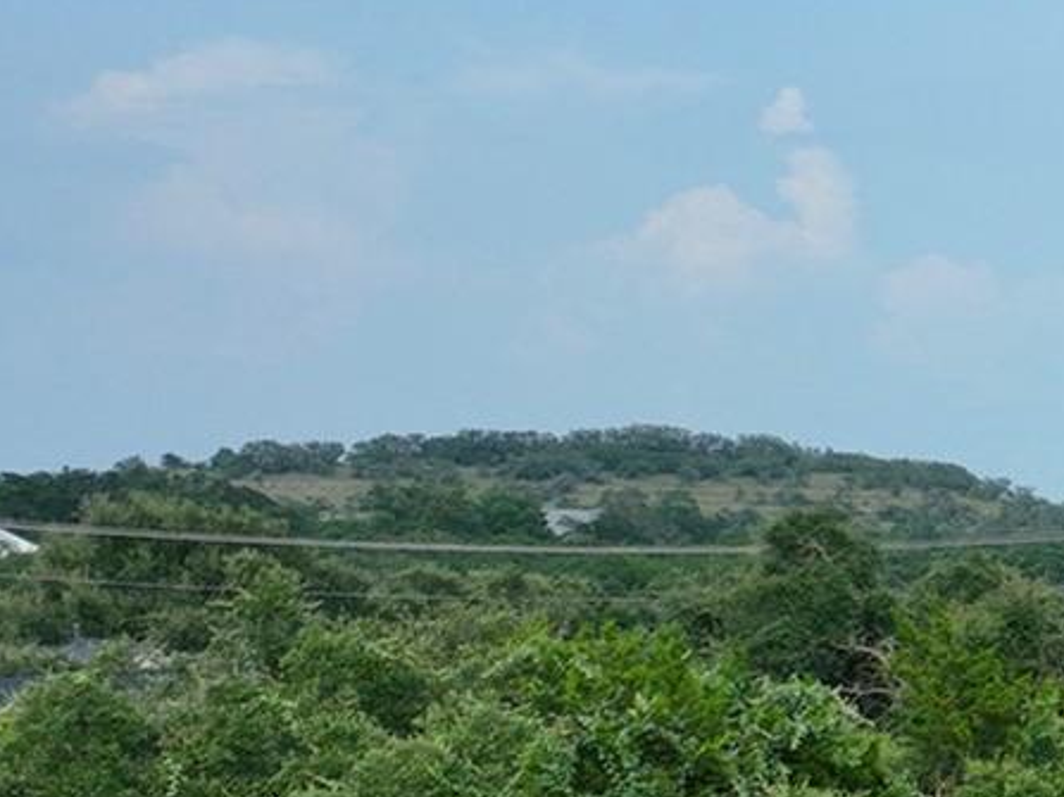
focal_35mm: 110
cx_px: 1957
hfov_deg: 15.3
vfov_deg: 13.3
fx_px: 3380
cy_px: 733
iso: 140
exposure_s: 1/1250
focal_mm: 12.29
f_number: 2.8
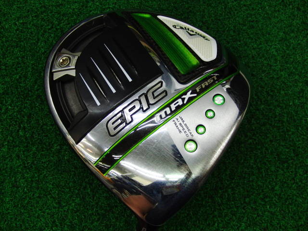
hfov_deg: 50.1
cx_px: 154
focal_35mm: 37
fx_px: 329
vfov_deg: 38.7
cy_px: 116
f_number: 3.6
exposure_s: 1/80
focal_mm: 6.42
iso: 250
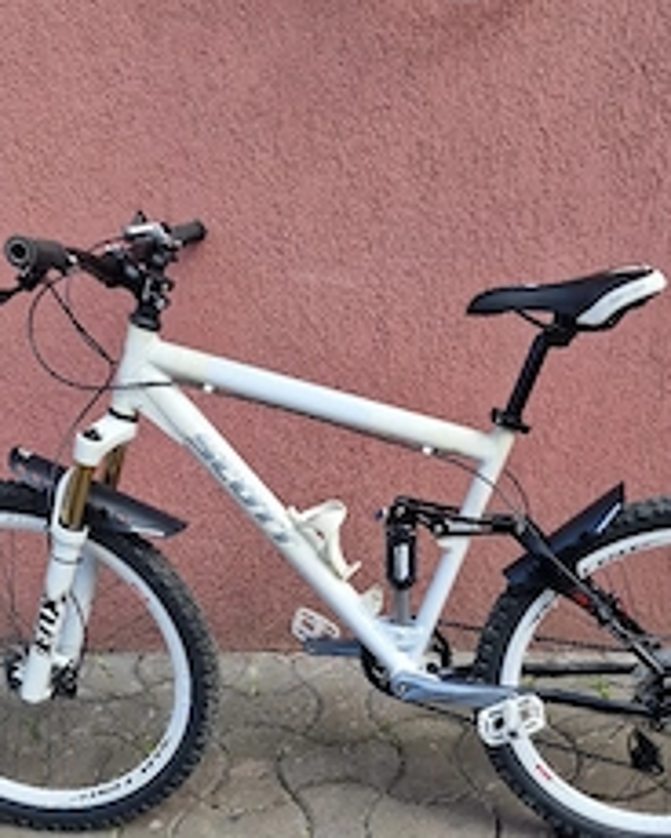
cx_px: 368
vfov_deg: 45.0
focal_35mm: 39
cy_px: 641
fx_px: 968
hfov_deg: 38.2
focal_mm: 6.4
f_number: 1.8
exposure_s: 1/233
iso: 50
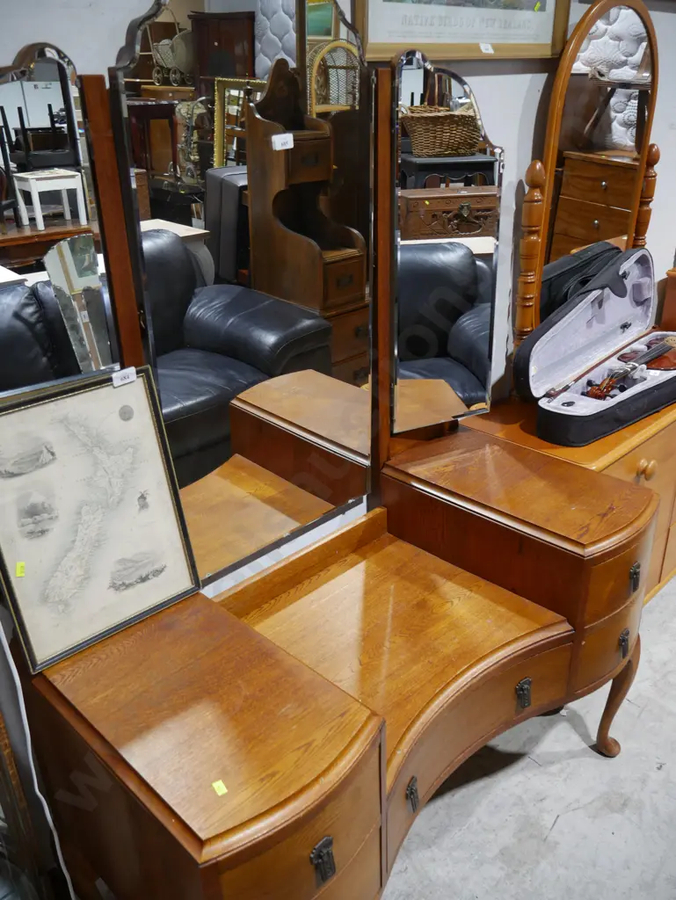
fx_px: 728
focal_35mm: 28
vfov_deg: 63.4
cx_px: 338
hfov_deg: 49.8
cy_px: 450
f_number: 3.5
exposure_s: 1/60
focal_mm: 14
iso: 400
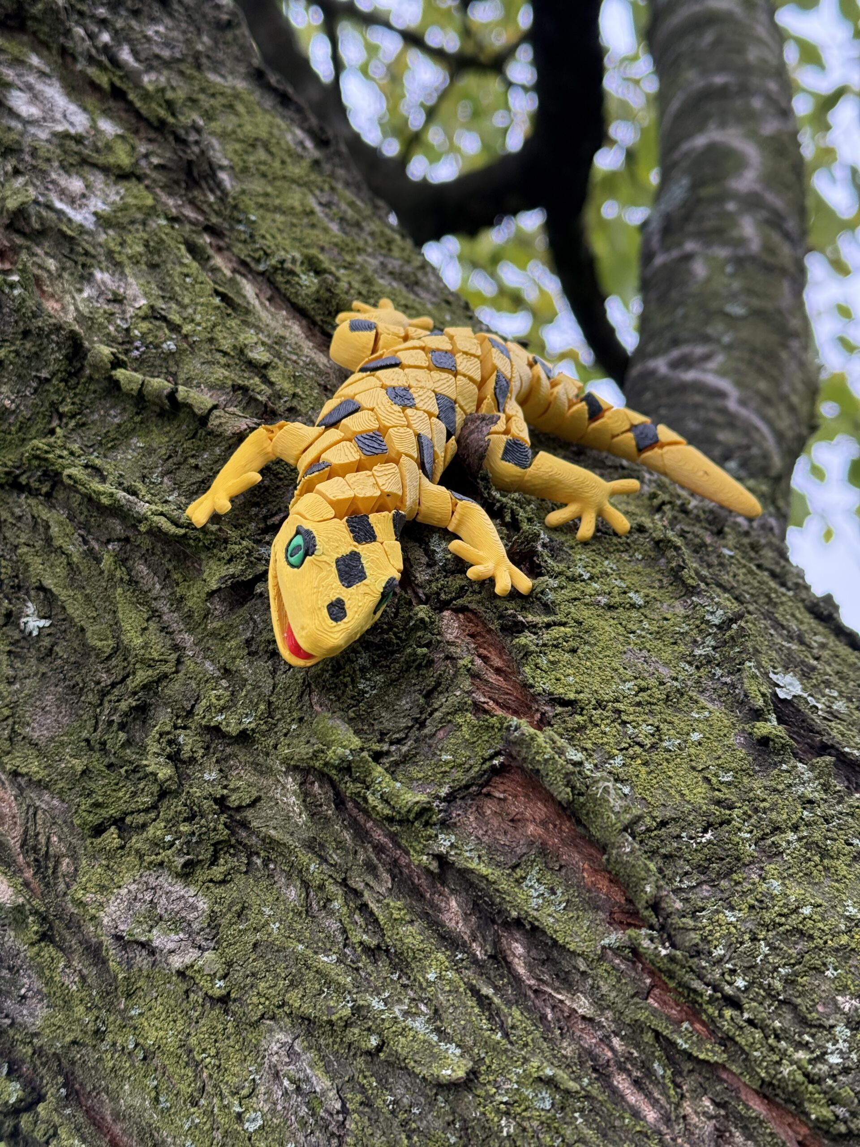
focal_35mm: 48
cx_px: 430
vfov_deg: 39.7
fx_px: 1590
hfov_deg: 30.3
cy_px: 574
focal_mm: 6.76
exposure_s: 1/242
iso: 160
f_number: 1.78
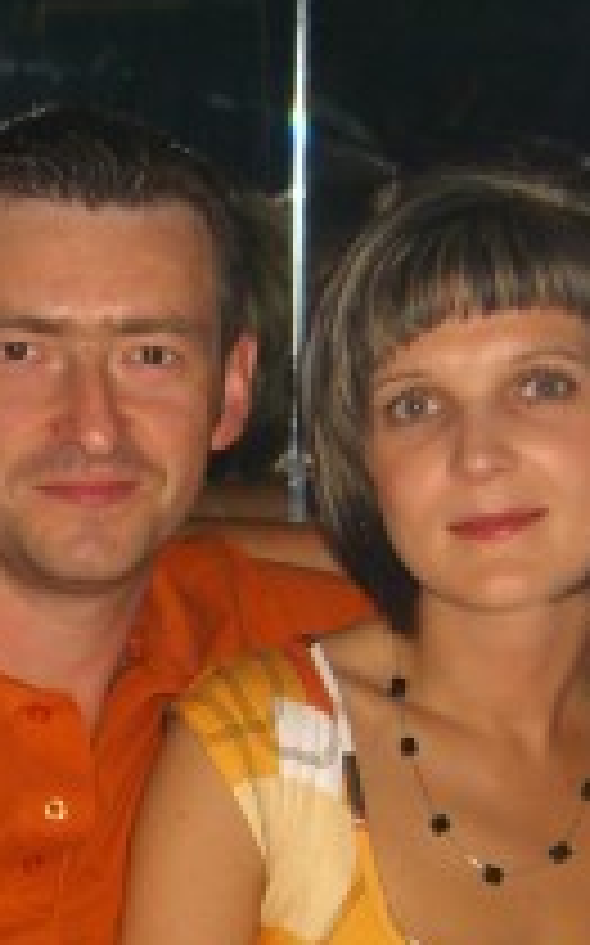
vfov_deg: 18.0
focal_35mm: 115
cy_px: 778
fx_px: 2963
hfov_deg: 11.3
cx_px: 99
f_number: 2.8
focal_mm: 7.9
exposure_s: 1/60
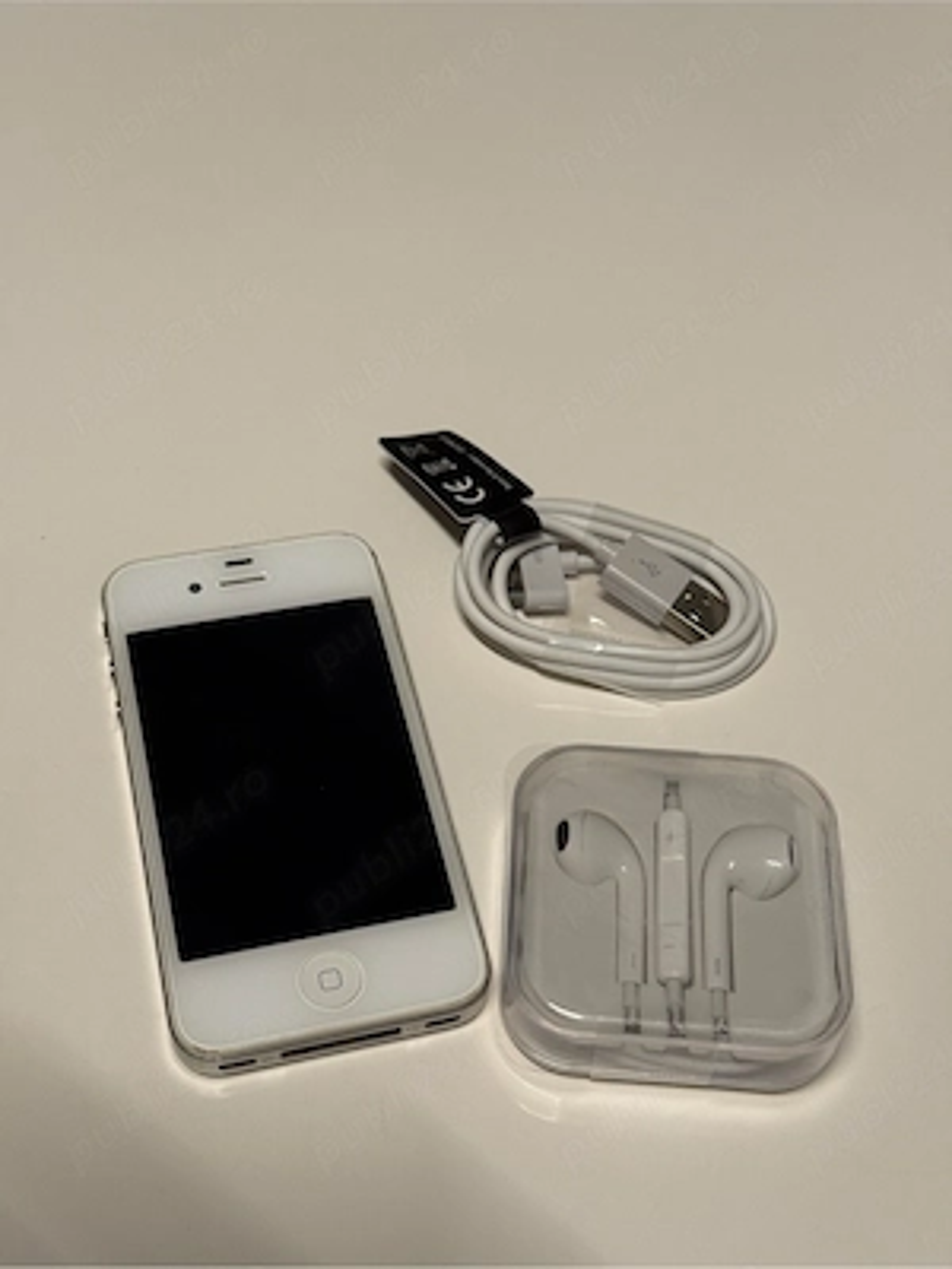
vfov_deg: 39.7
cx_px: 476
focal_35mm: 48
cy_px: 634
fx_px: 1760
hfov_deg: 30.3
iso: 100
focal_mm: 6.76
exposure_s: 1/50
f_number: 1.78
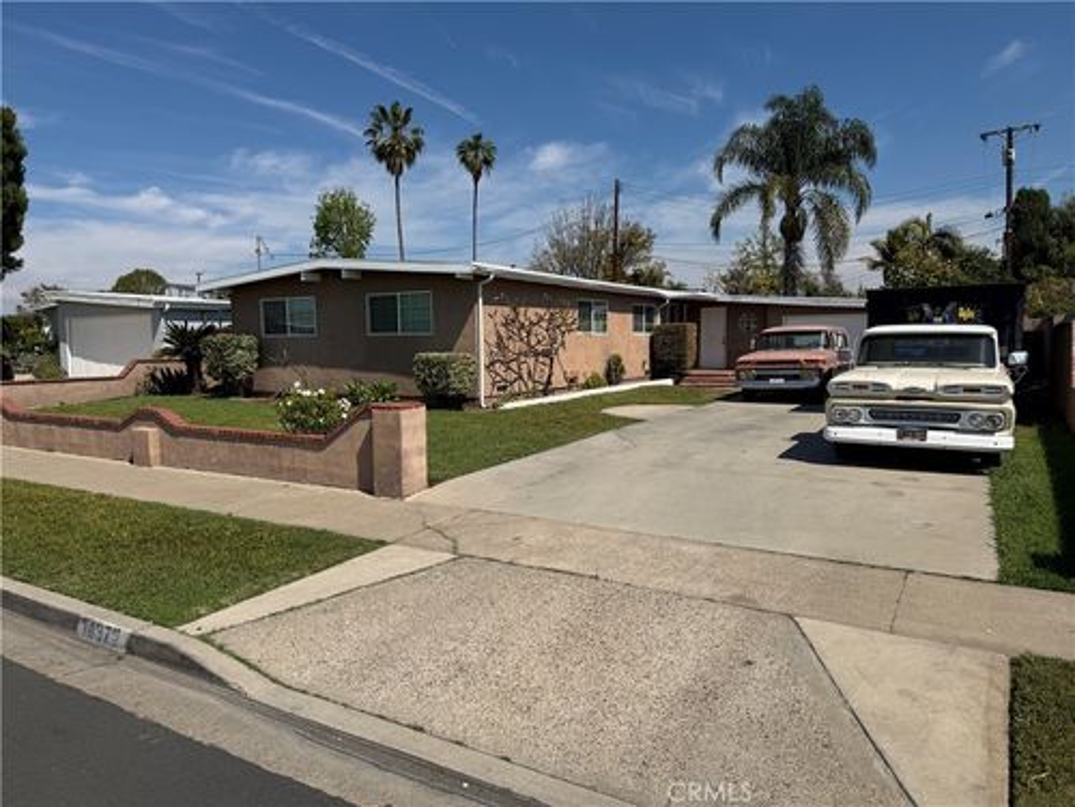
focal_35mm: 24
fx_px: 745
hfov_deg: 71.6
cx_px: 538
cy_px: 404
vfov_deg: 56.8
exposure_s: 1/9091
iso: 80
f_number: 1.78
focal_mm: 6.76
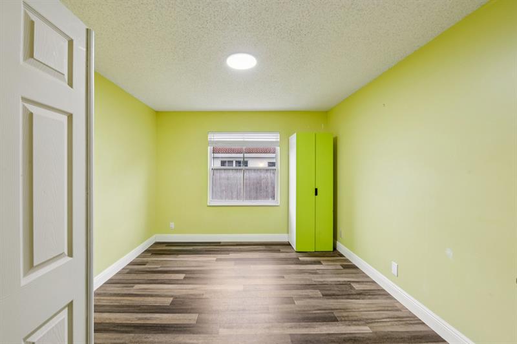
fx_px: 201
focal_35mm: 14
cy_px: 172
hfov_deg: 104.3
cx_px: 258
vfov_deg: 81.2
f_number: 9
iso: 200
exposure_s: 1/8
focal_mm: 14
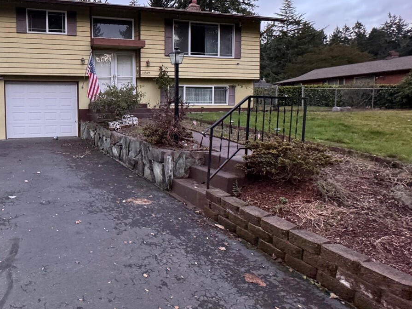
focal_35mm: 25
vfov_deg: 54.5
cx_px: 92
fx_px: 298
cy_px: 125
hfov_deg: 64.3
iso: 500
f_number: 2.2
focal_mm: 2.22
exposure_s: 1/60
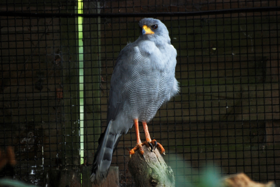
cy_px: 94
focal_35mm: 450
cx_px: 140
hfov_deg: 4.6
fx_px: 3503
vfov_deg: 3.1
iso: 400
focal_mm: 300
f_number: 5.6
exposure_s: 1/60
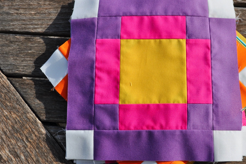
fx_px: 314
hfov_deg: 42.4
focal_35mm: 46
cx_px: 156
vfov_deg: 29.2
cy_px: 78
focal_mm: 24
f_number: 14
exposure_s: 1/200
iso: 200
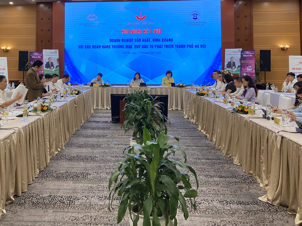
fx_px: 401
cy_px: 43
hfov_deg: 40.8
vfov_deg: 30.7
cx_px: 106
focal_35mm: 46
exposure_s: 1/60
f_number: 1.8
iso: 64
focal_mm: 4.25
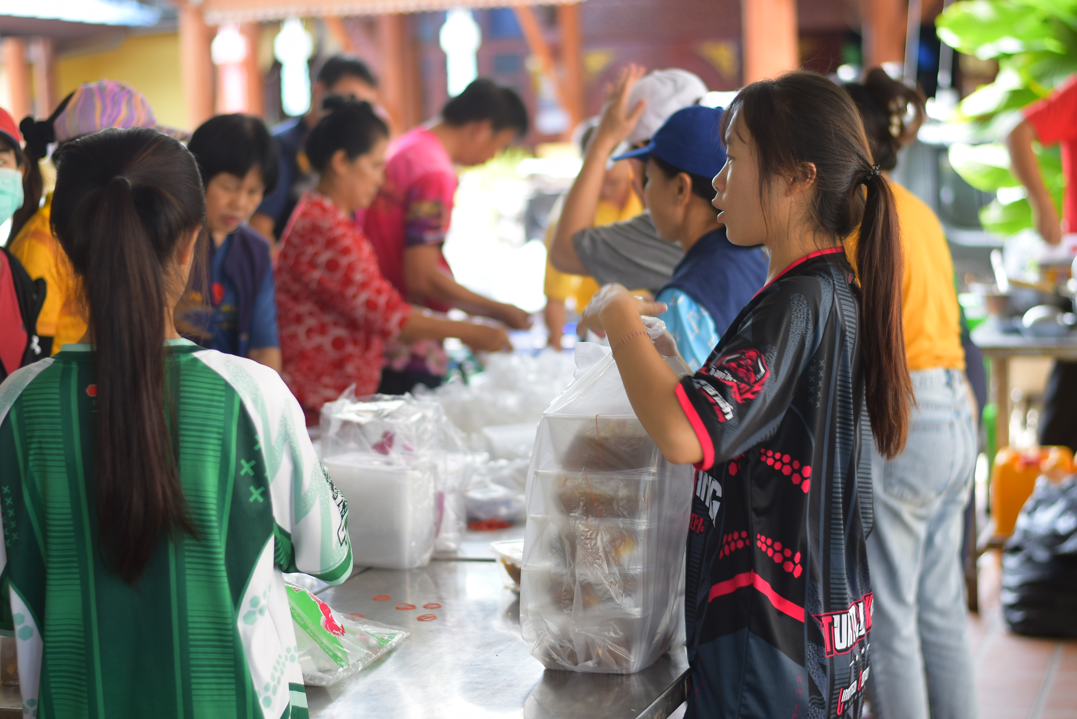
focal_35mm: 75
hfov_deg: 27.0
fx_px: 2244
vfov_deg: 18.2
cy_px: 360
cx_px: 538
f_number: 2.2
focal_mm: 50
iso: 125
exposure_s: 1/200
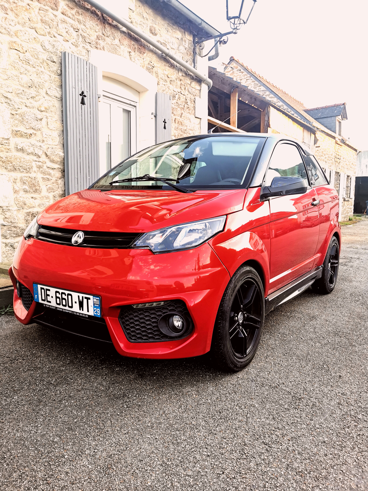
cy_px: 246
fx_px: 383
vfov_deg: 65.3
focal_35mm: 27
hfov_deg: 51.4
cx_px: 184
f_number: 1.6
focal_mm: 5.56
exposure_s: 1/122
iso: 50
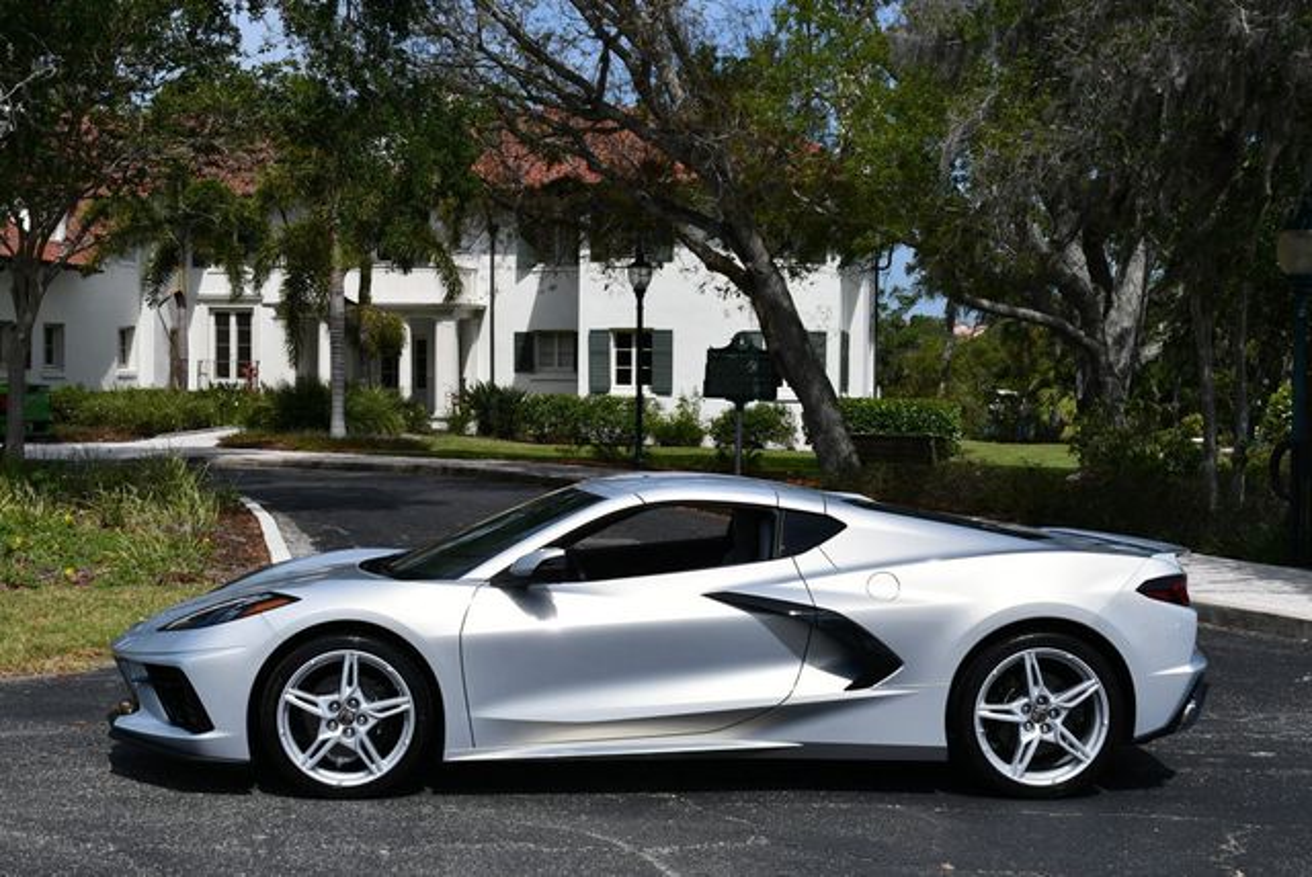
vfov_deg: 23.4
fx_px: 2116
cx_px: 656
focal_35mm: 58
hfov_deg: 34.5
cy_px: 438
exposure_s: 1/320
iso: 100
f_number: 9
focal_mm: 29
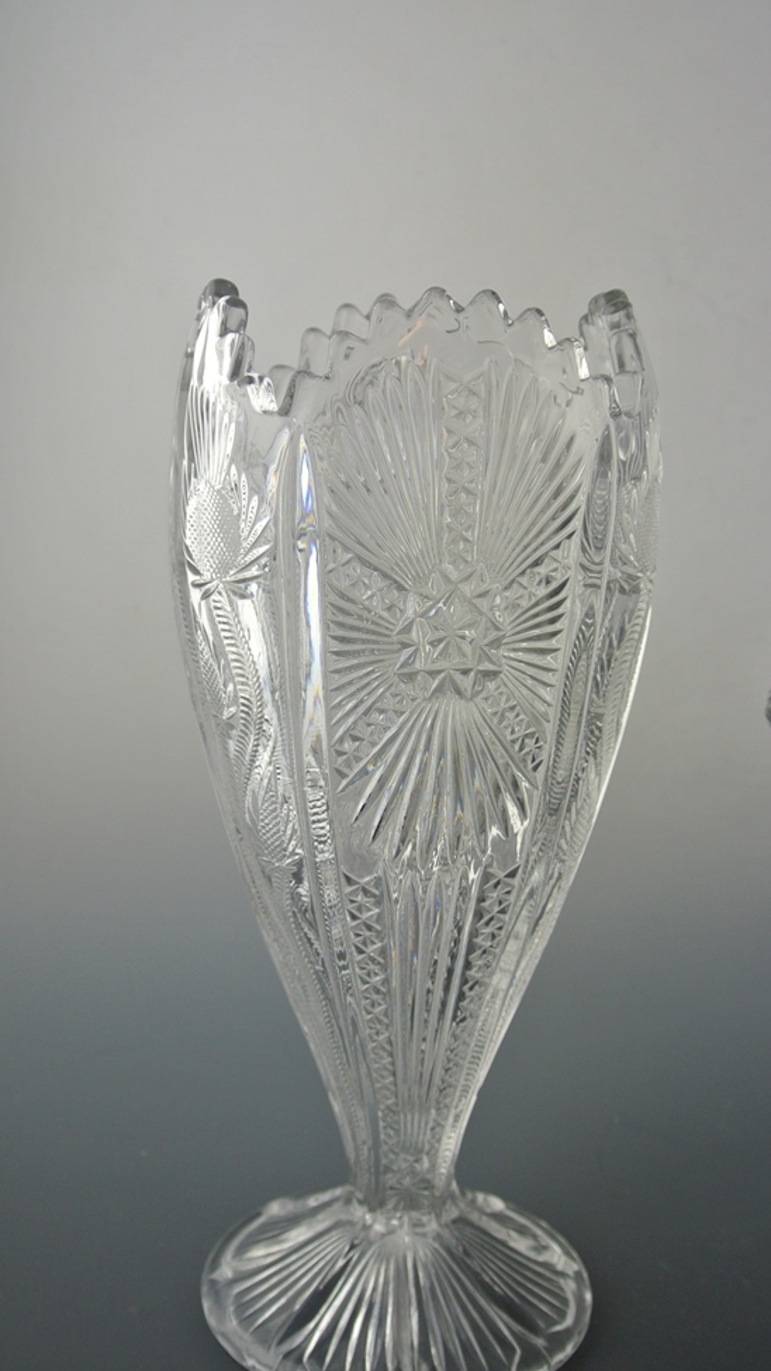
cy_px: 702
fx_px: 1526
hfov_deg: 28.3
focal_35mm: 42
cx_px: 423
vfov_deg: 48.4
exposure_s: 1/200
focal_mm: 14.5
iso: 200
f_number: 4
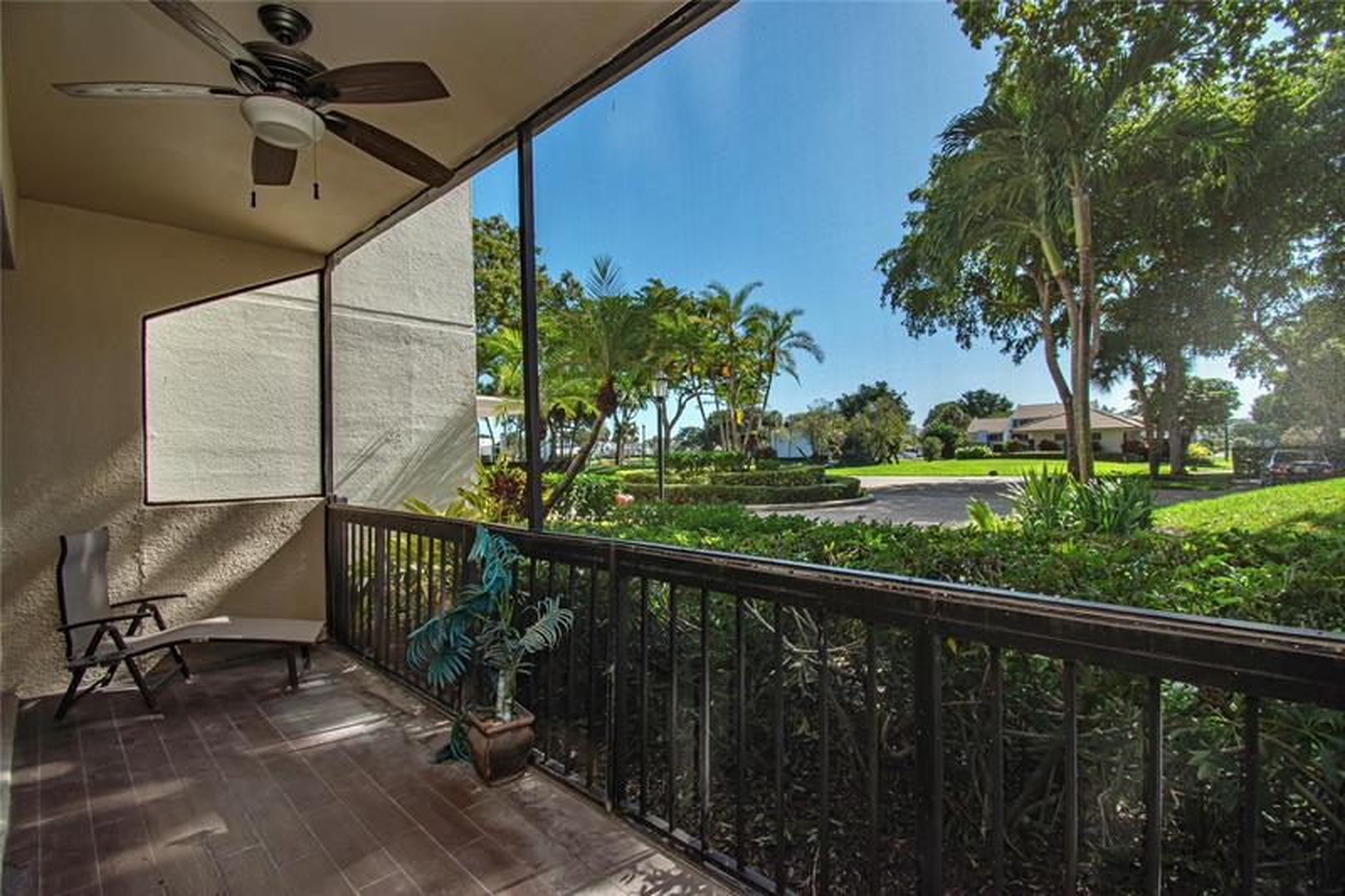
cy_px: 448
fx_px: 560
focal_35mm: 15
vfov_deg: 77.3
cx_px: 672
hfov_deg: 100.4
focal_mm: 10
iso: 100
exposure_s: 1/200
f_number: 9
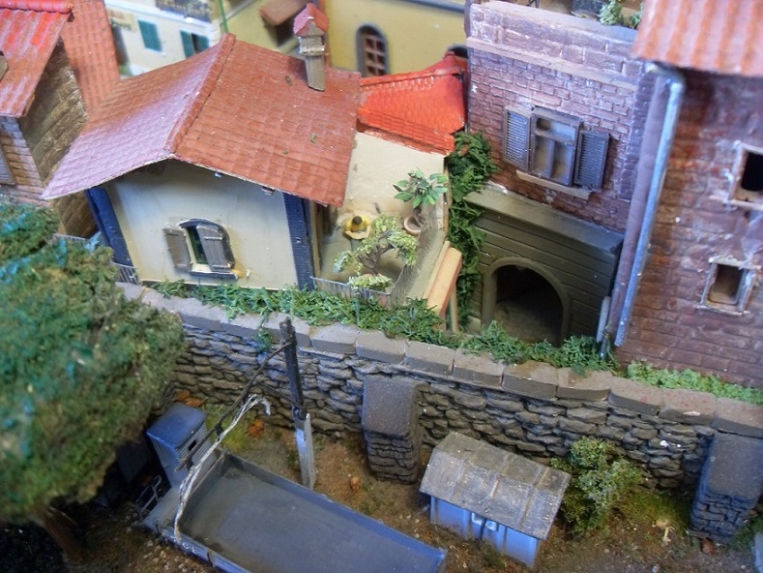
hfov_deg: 54.0
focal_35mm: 34
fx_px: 750
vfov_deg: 41.8
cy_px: 286
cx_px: 382
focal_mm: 6.3
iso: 200
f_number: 2.8
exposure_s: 1/15
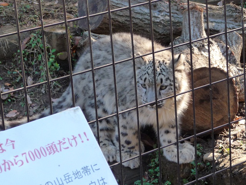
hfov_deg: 15.2
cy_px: 92
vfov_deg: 11.4
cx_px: 123
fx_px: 924
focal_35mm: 130
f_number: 4.7
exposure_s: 1/50
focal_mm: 16.3
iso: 160
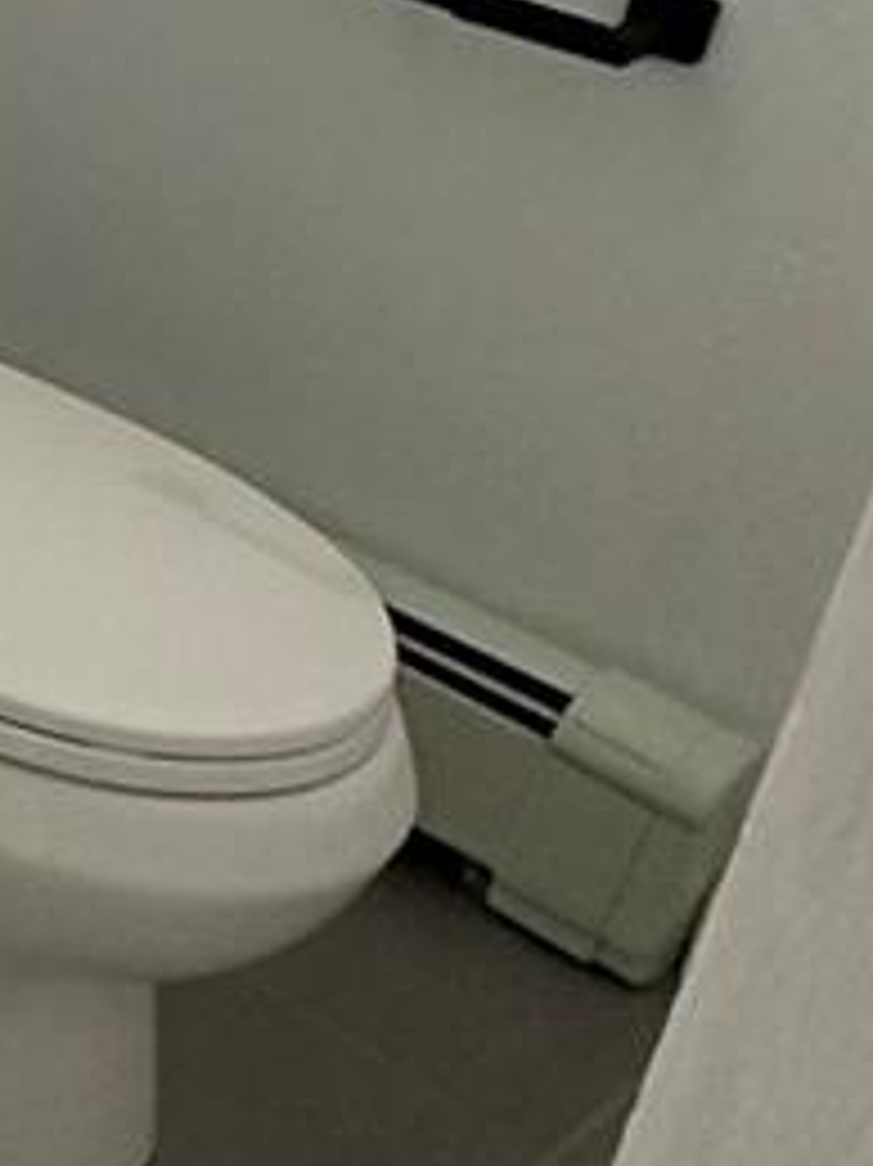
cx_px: -1494
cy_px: -126
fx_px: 2793
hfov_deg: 12.1
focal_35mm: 83
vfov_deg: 22.2
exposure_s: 1/99
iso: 200
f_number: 2.2
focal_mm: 2.22
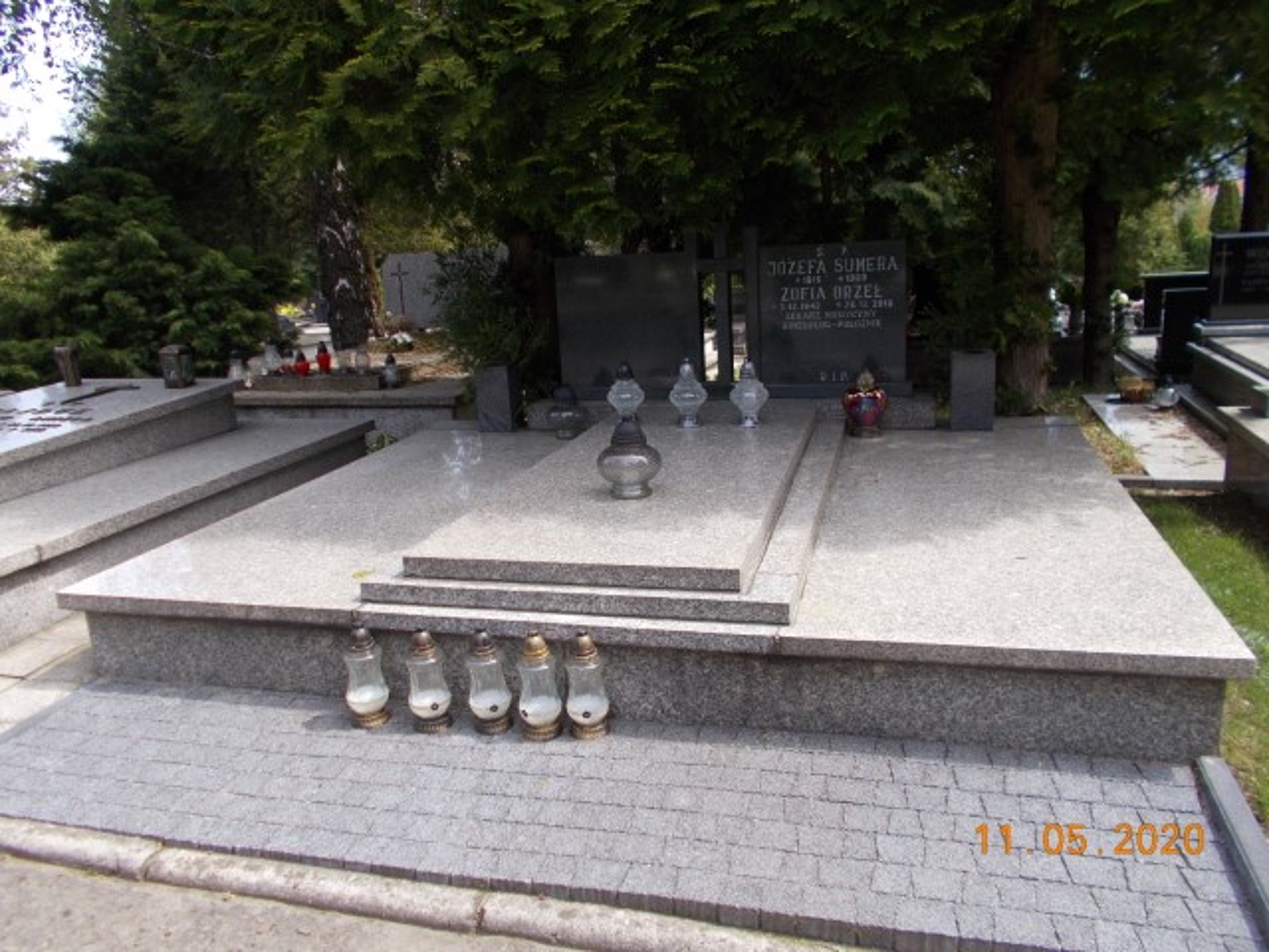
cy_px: 476
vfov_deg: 53.1
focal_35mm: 26
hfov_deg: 67.3
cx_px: 634
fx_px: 953
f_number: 3.2
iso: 80
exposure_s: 1/250
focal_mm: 4.6
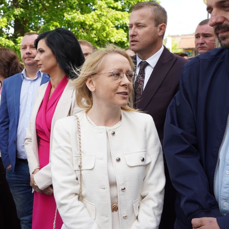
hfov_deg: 36.6
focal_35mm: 45
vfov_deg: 37.6
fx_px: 337
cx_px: 56
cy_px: 114
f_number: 7.1
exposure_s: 1/100
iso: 160
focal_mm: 35
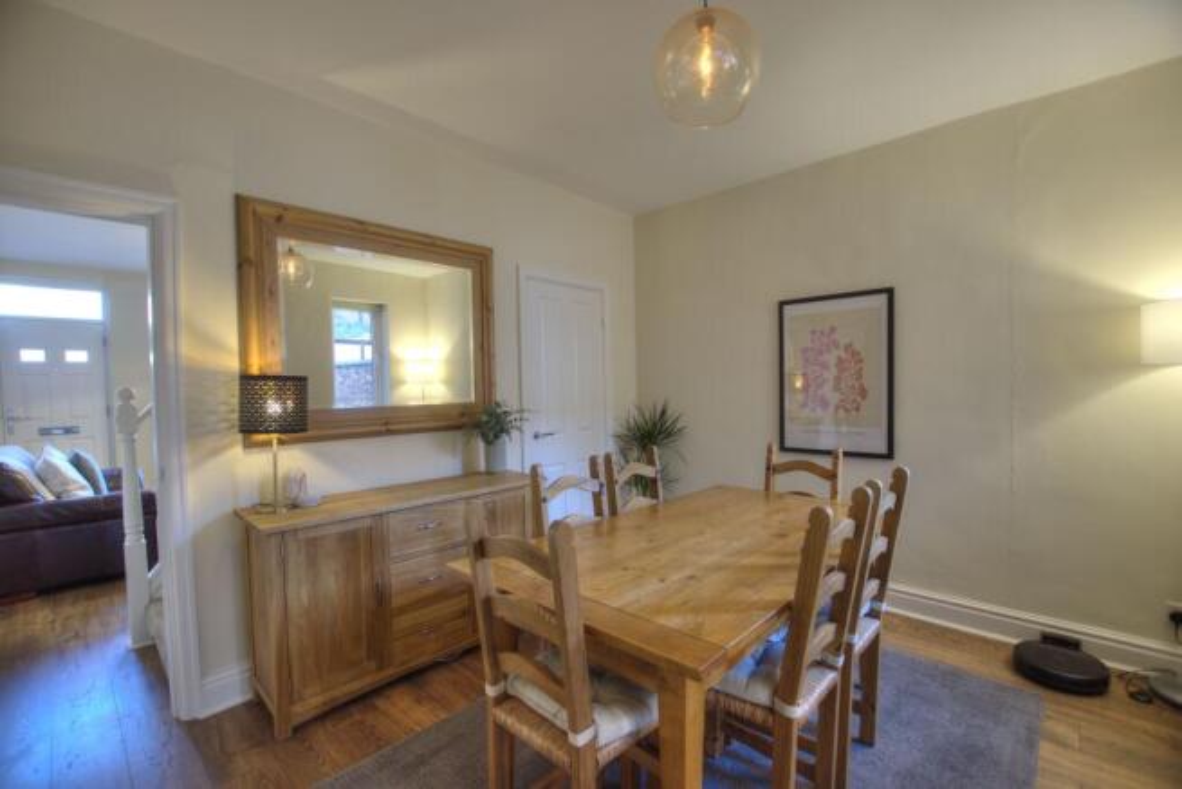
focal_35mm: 15
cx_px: 591
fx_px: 493
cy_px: 394
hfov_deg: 100.4
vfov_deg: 77.4
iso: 400
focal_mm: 10
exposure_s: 1/20
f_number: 3.5
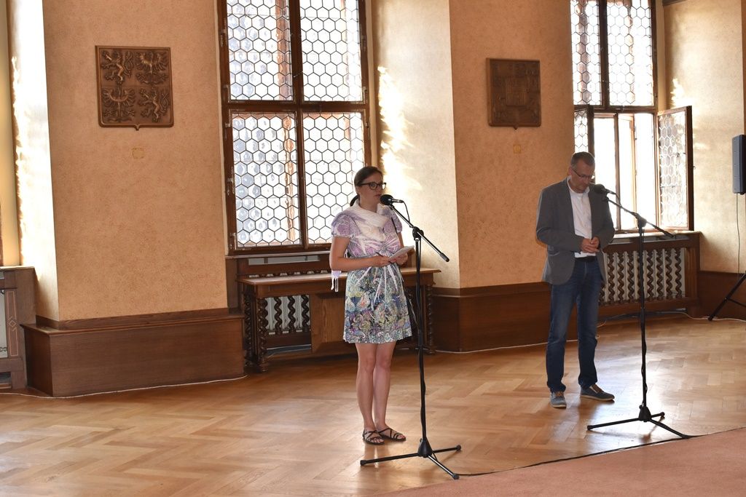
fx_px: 964
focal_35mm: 46
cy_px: 248
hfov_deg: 42.3
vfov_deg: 29.0
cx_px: 373
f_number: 8
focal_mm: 31
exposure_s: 1/60
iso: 500
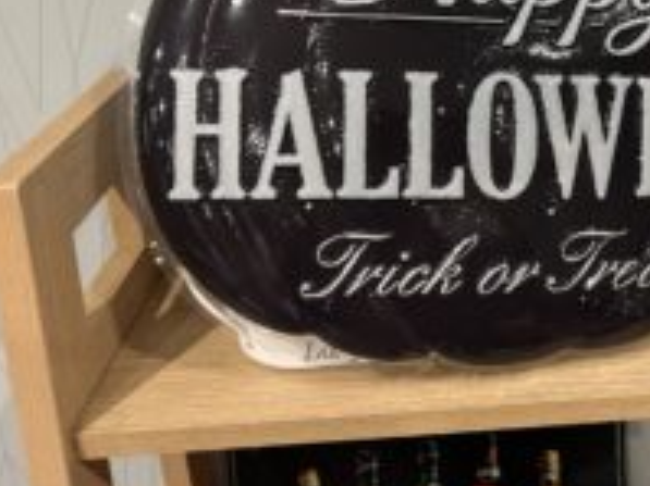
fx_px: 882
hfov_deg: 39.0
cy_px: 108
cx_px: 513
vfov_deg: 30.2
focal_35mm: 47
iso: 500
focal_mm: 5.7
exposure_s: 1/50
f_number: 1.5
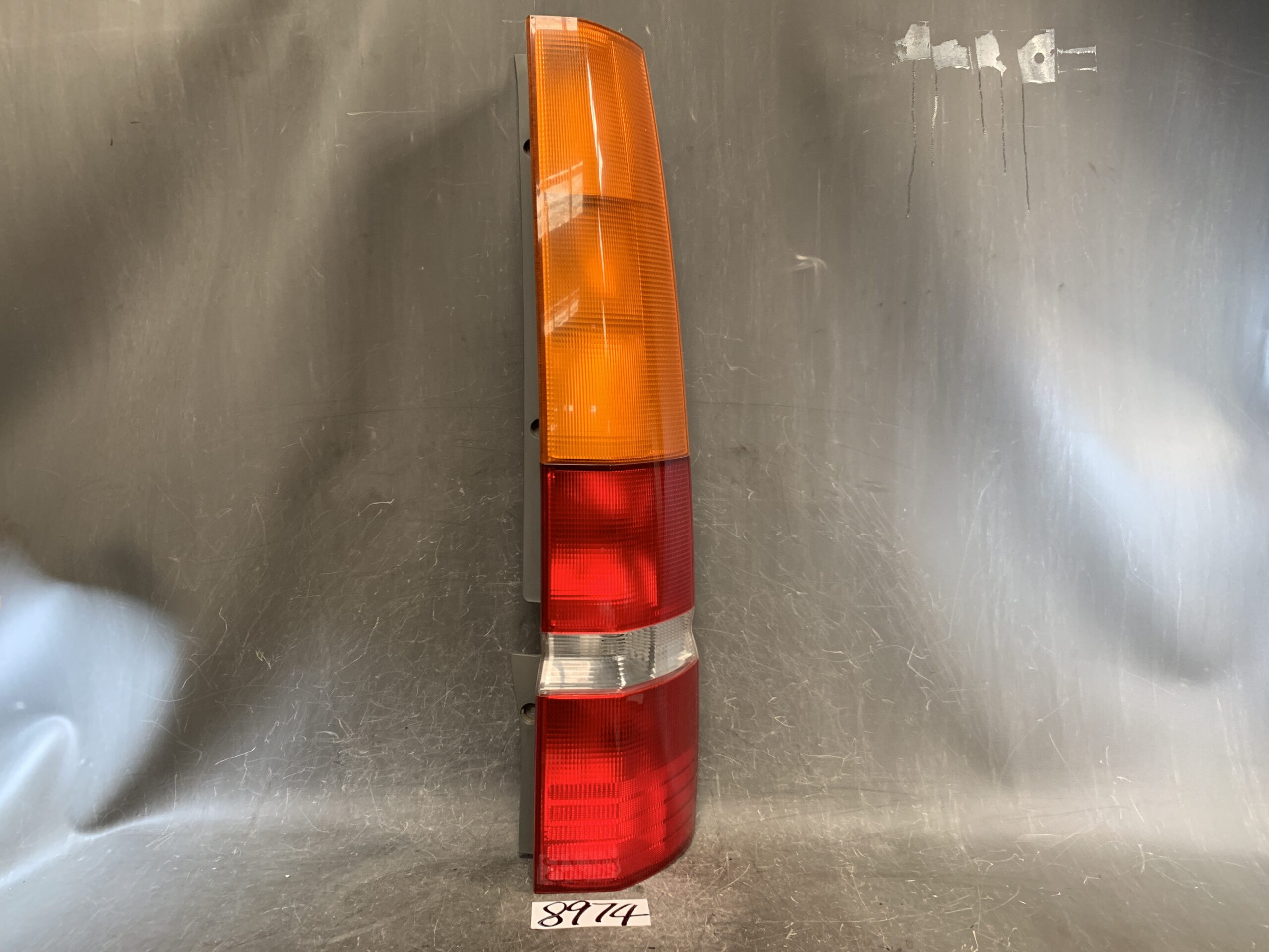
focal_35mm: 26
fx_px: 953
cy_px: 476
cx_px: 634
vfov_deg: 53.1
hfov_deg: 67.3
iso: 160
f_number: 1.8
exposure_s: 1/60
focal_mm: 4.25
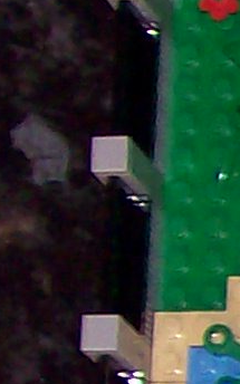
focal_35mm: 395
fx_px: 4134
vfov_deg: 5.3
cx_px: 1383
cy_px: 411
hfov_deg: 3.0
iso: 80
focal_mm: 7.6
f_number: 3
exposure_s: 1/73.1
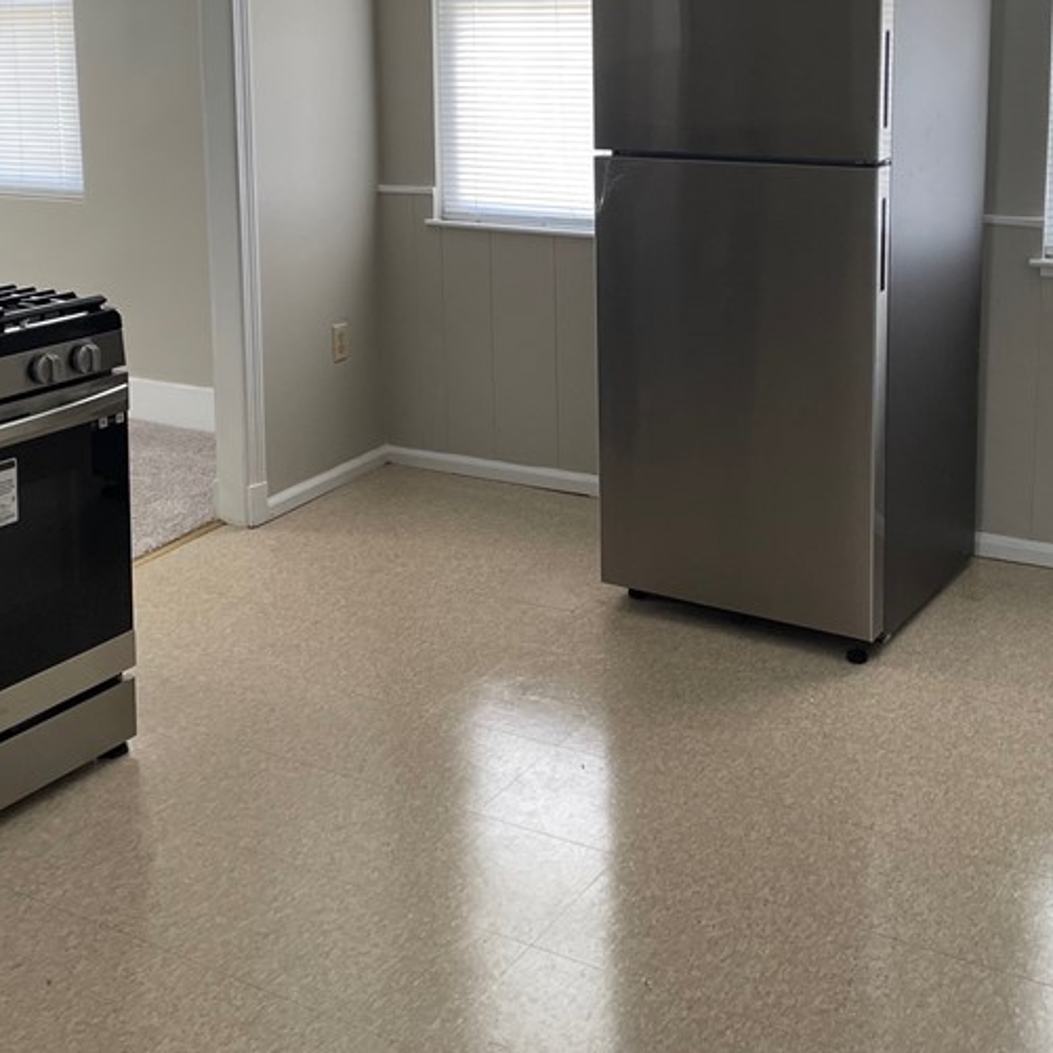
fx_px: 1618
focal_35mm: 47
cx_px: 519
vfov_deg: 35.3
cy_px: 265
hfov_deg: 36.1
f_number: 1.6
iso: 100
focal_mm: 4.2
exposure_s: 1/121
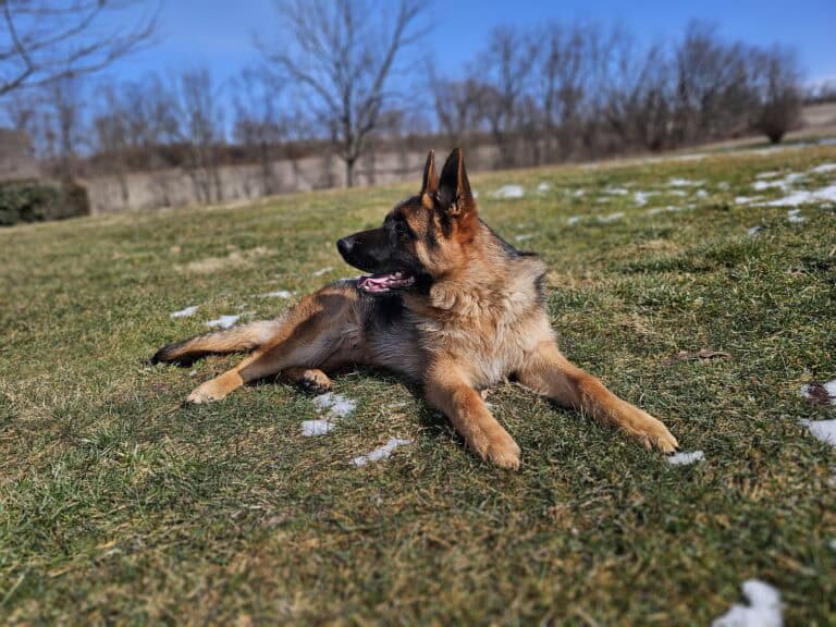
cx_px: 418
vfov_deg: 58.9
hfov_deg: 73.9
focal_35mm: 23
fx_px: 555
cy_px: 314
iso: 10
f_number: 1.7
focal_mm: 6.3
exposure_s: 1/1019
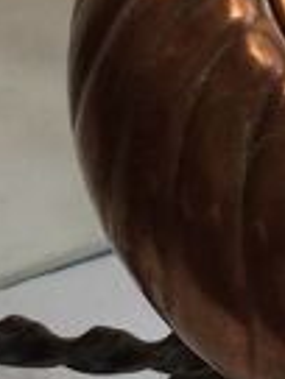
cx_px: 246
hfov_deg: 9.8
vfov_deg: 13.0
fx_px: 1658
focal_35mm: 151
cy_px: 52
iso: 32
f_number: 2.4
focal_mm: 3.3
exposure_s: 1/103
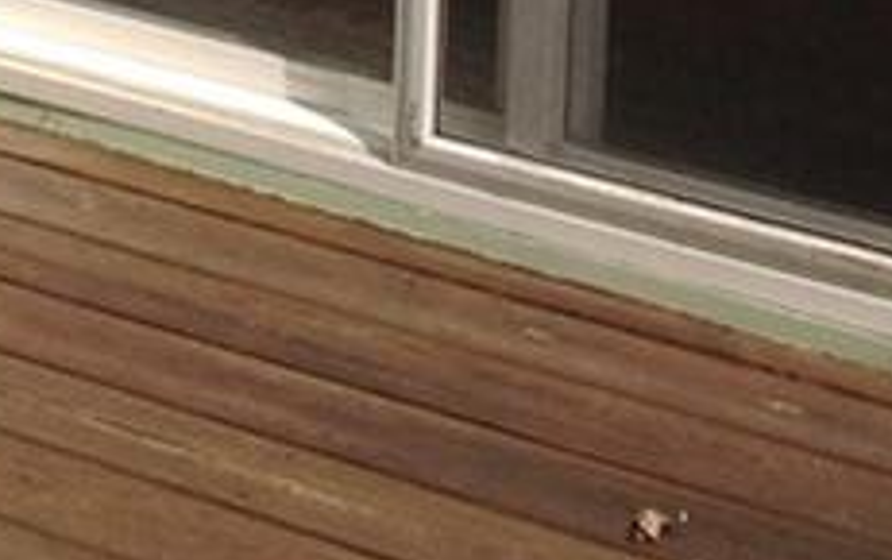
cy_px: -734
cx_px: -239
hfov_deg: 12.4
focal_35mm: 164
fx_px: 3992
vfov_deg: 7.5
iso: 50
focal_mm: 4.28
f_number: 2.4
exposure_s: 1/3367
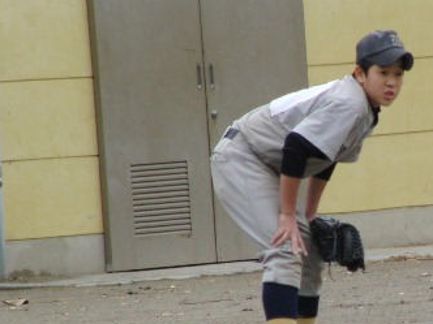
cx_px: 383
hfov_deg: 2.0
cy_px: 217
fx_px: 12546
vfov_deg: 1.5
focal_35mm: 1003
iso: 200
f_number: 4.5
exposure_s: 1/250
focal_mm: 92
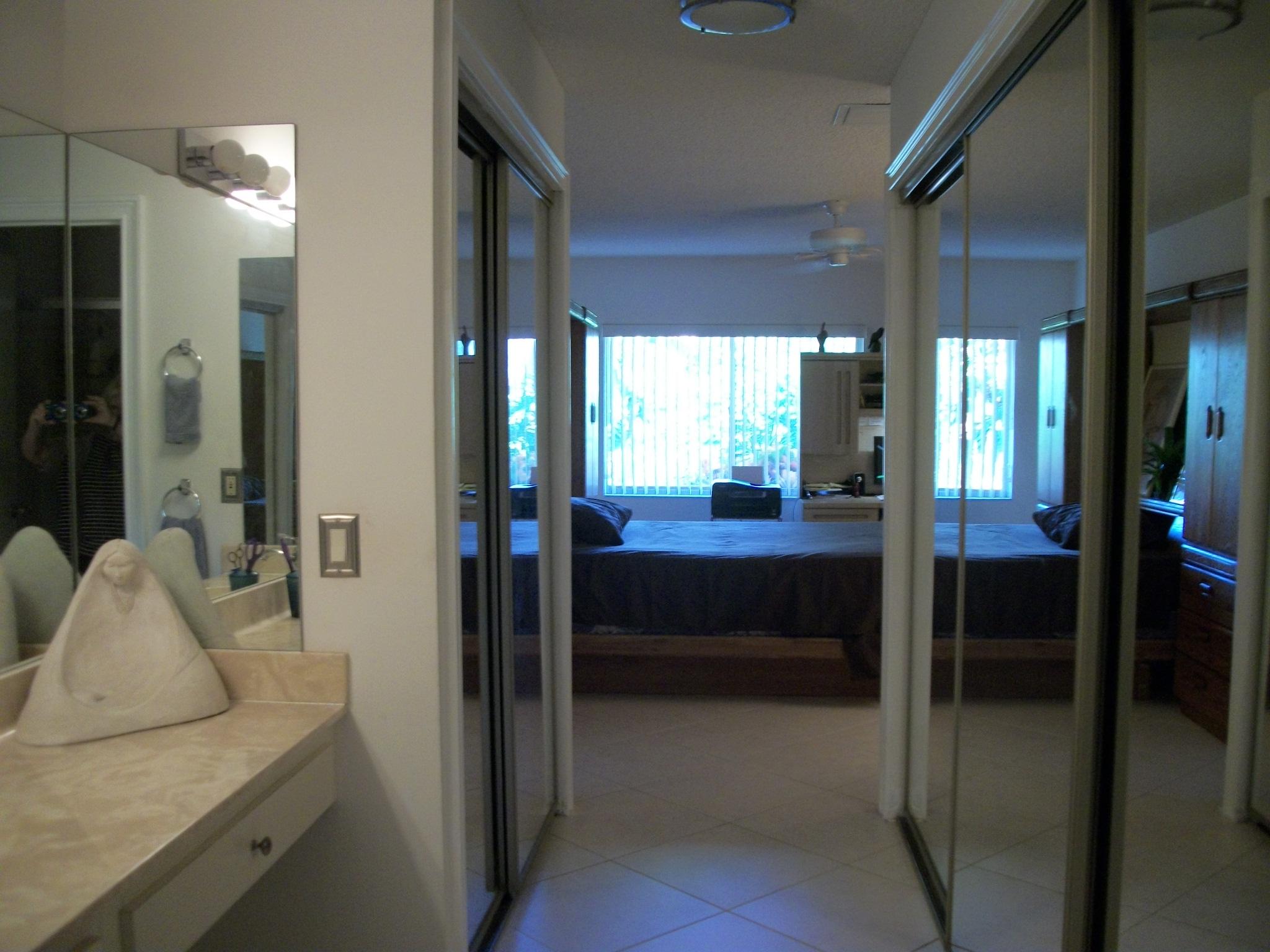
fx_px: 1174
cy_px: 476
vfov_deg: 44.2
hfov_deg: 56.8
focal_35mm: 32
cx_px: 635
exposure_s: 1/20
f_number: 2.9
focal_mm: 5.7
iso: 160
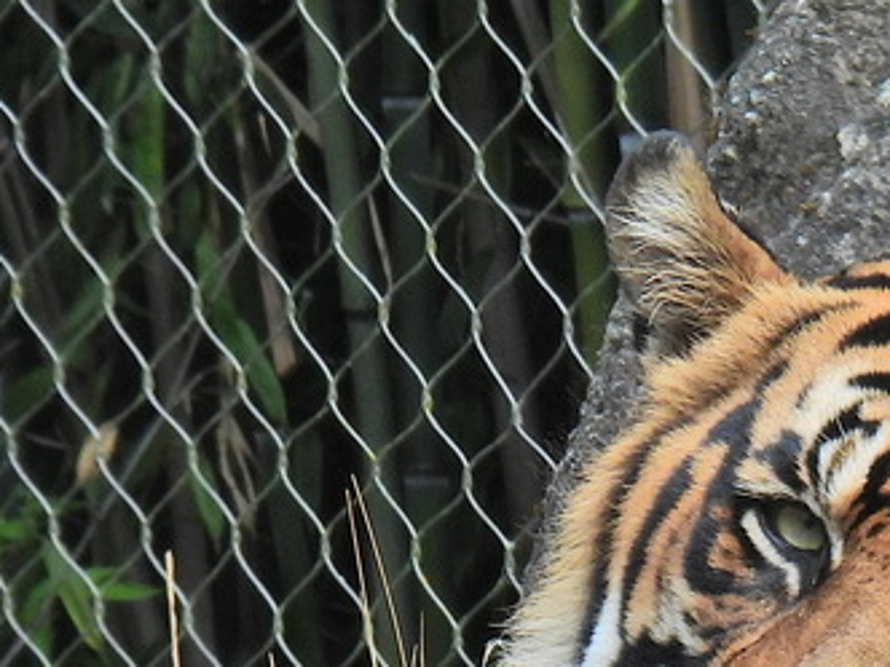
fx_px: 31701
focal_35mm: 1233
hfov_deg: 1.6
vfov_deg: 1.2
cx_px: 807
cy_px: 1109
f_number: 5
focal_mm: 57.1
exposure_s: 1/125
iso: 110
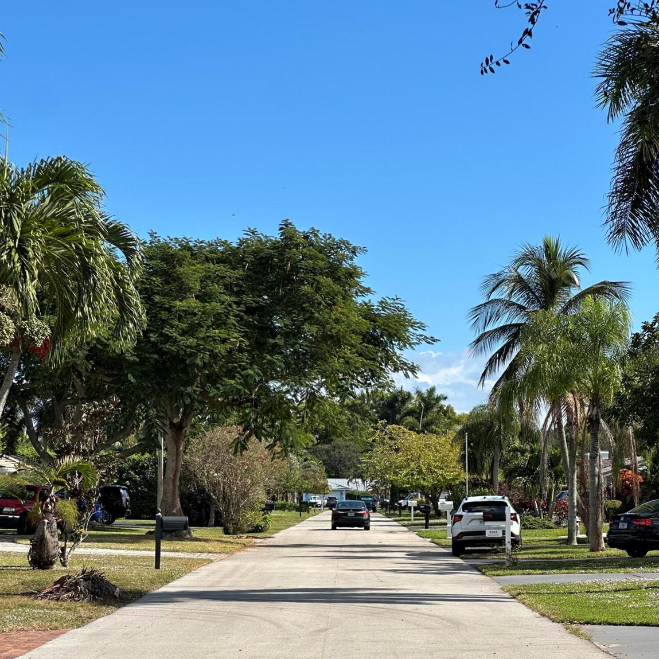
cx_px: 330
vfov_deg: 19.1
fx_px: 1960
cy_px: 383
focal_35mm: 91
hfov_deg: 19.1
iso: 32
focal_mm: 9
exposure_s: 1/704
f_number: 2.8
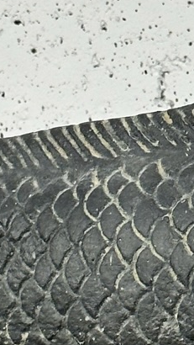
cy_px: 115
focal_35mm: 261
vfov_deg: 8.3
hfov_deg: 4.7
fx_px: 2384
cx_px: 151
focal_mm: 6.86
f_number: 1.78
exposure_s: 1/50
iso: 80
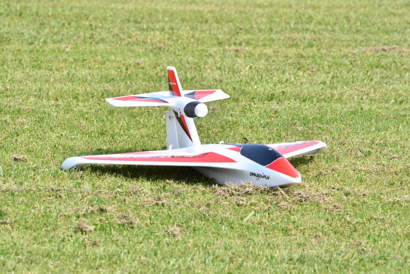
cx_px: 205
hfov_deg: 4.7
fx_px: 4954
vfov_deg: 3.2
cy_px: 137
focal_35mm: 435
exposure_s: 1/640
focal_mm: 290
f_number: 13
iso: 800
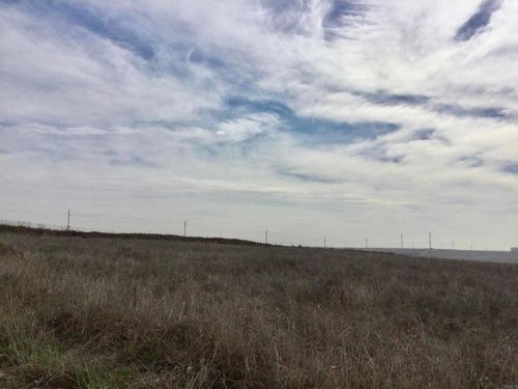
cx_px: 259
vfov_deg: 45.4
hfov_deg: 58.4
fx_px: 464
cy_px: 194
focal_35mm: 31
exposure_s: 1/4808
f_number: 2.4
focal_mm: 3.3
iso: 25
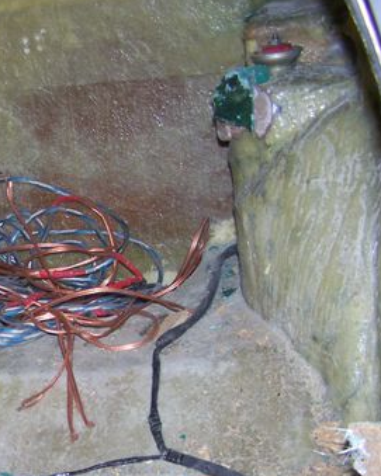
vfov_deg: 26.9
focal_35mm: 70
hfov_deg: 20.6
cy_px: 331
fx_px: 987
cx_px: -60
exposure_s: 1/60
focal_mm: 6.3
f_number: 2.8
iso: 80
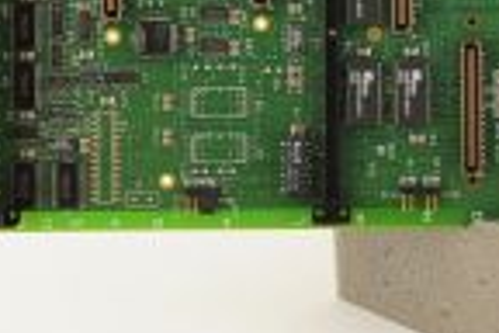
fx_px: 2883
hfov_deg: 9.8
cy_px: -338
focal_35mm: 208
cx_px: 593
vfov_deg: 6.4
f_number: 10
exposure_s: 1/125
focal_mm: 50
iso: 1600
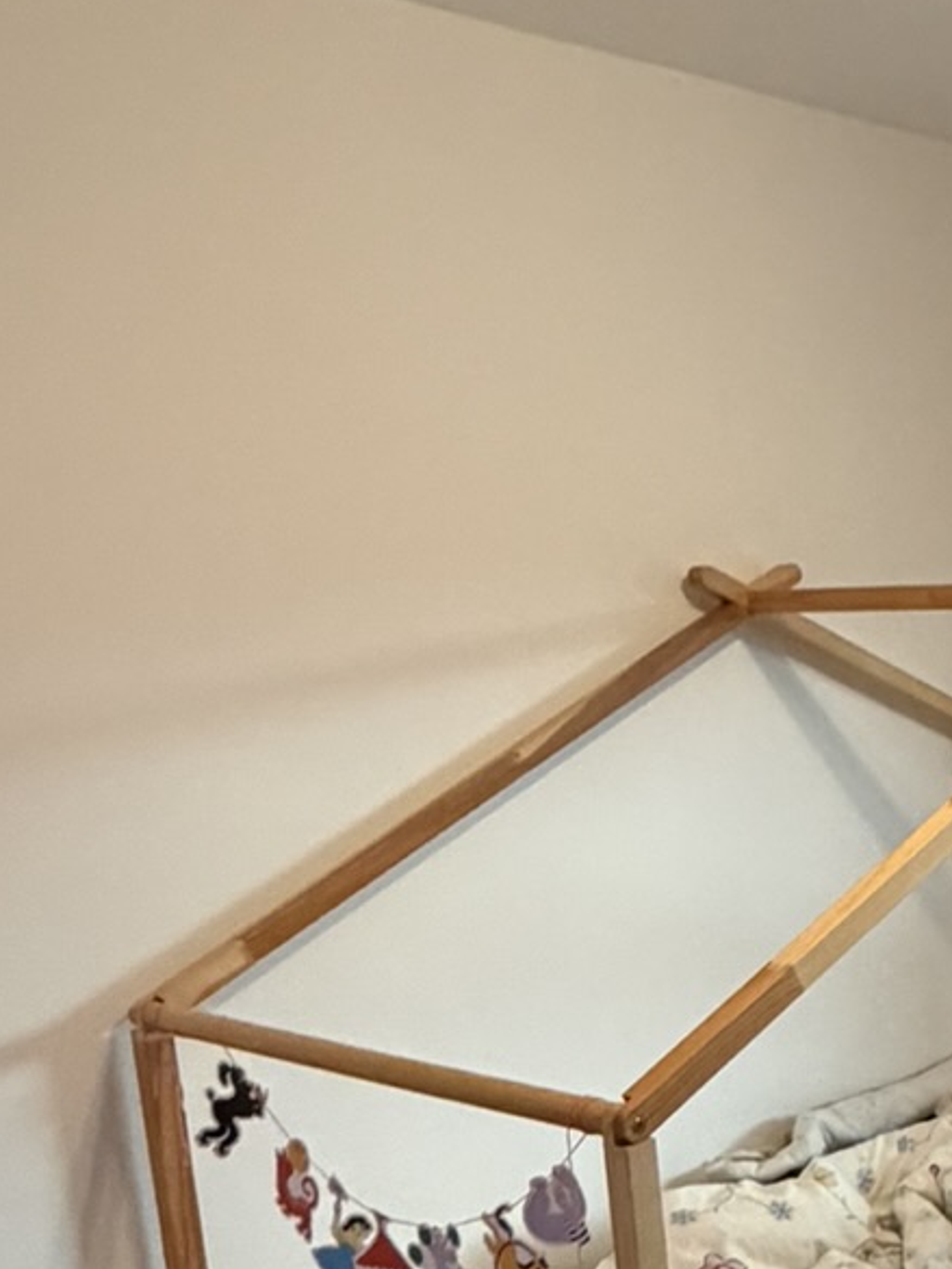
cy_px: 909
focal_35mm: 49
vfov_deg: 38.2
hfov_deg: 25.5
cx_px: 1240
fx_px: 1796
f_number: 2.2
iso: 500
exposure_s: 1/50
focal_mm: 2.22
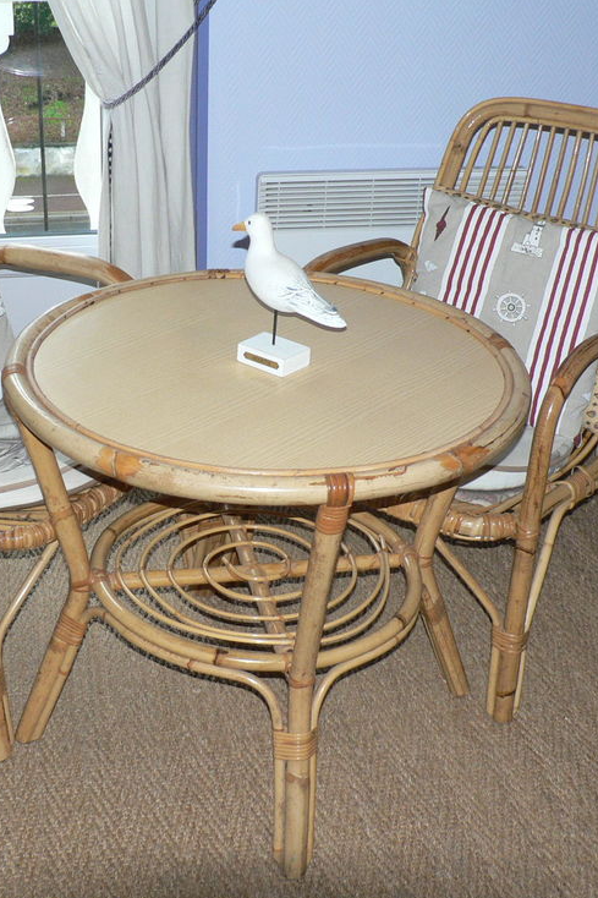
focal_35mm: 51
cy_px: 445
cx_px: 224
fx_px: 1271
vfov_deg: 38.9
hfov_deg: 26.4
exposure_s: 1/60
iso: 150
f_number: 2.8
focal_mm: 6
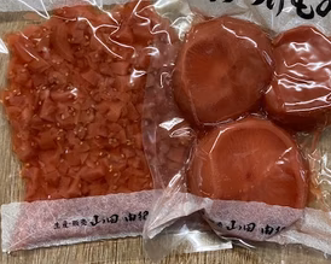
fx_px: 362
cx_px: 176
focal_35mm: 37
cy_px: 82
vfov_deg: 39.5
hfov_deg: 49.1
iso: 200
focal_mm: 4.25
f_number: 1.8
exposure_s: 1/60
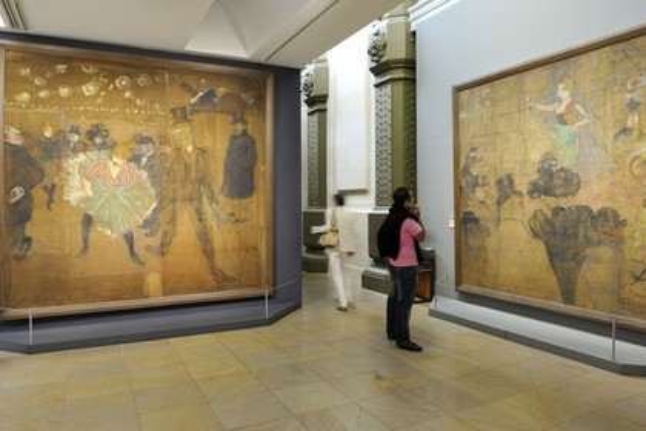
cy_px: 216
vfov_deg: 53.1
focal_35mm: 24
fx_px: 431
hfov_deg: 73.7
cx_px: 323
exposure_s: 1/2
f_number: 9
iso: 400
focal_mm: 24
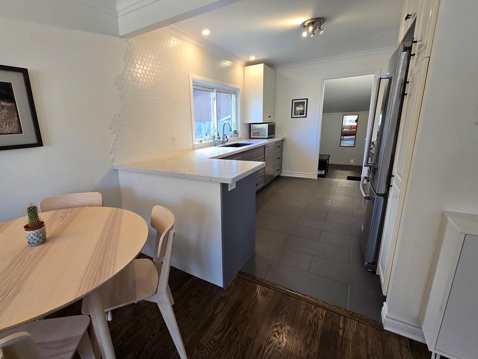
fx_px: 207
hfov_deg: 97.6
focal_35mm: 15
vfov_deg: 81.8
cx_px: 207
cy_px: 176
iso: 100
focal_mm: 2.2
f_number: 2.2
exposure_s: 1/60
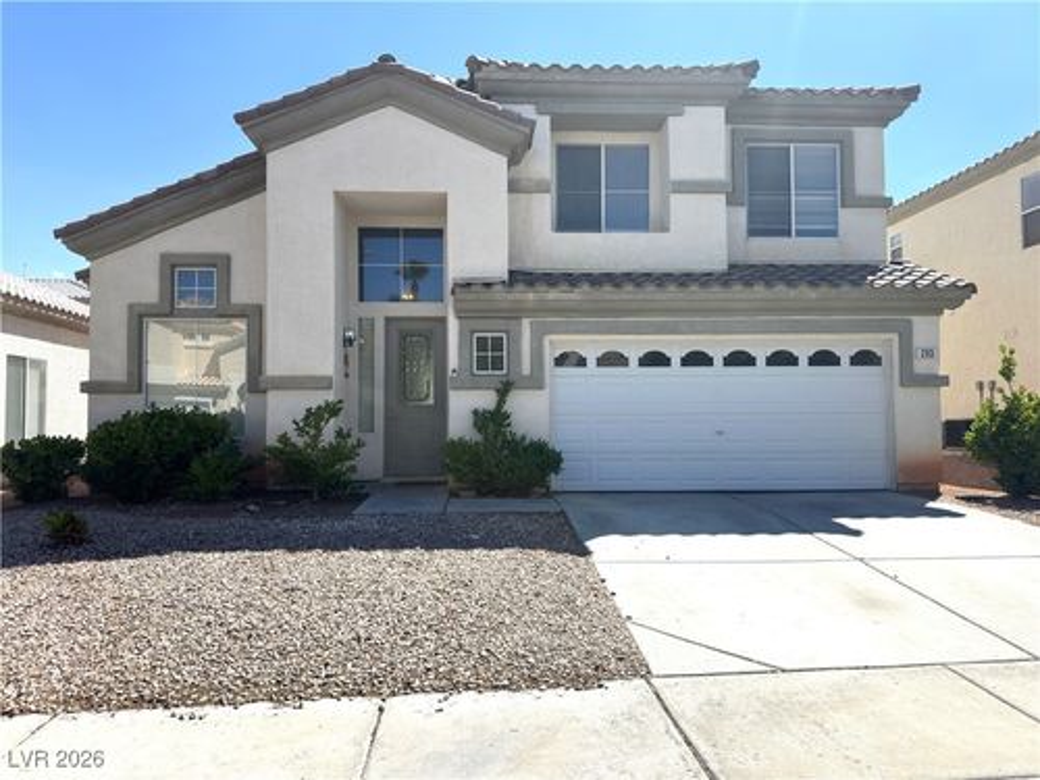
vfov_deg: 56.8
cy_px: 390
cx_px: 520
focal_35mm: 24
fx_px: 721
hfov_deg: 71.6
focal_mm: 6.86
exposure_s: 1/6024
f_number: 1.78
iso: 100
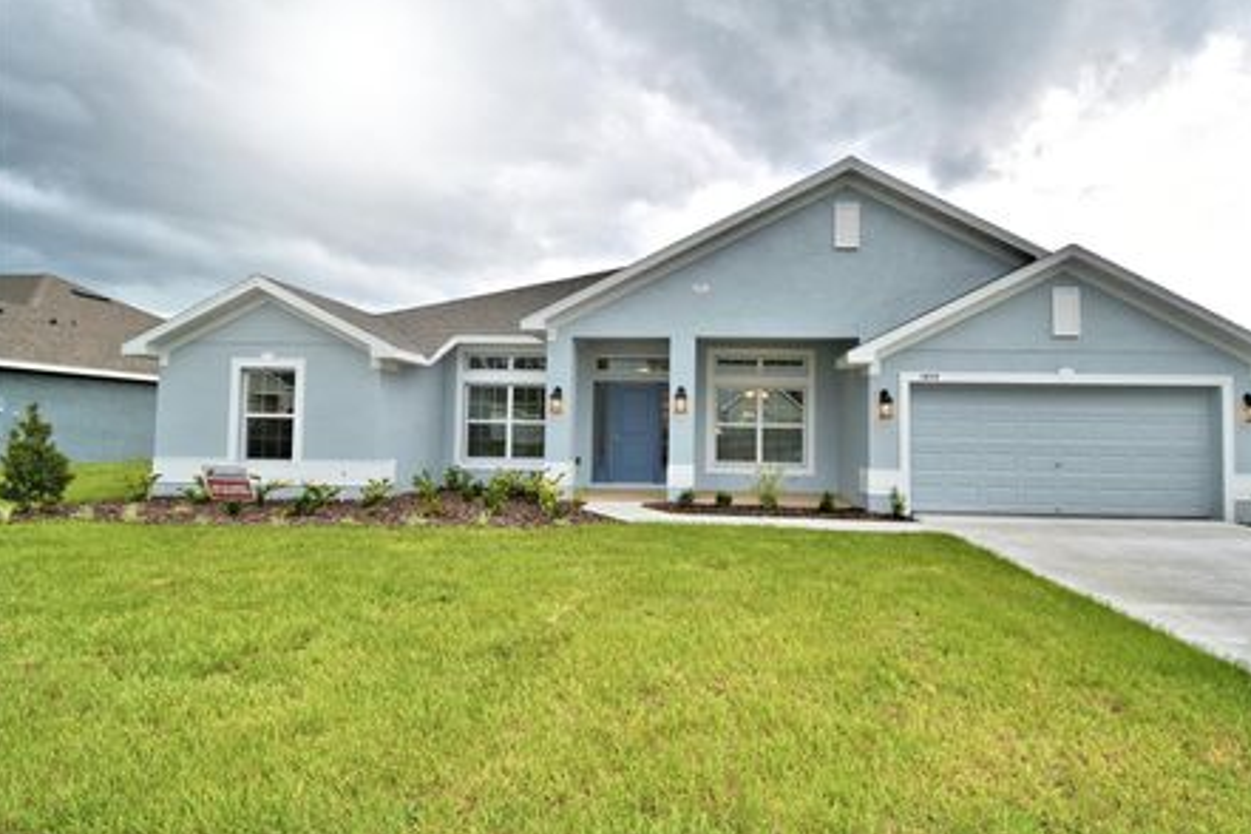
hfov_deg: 92.9
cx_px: 698
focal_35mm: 17
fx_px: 591
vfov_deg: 70.4
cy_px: 407
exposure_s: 1/250
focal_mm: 10
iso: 100
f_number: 5.6
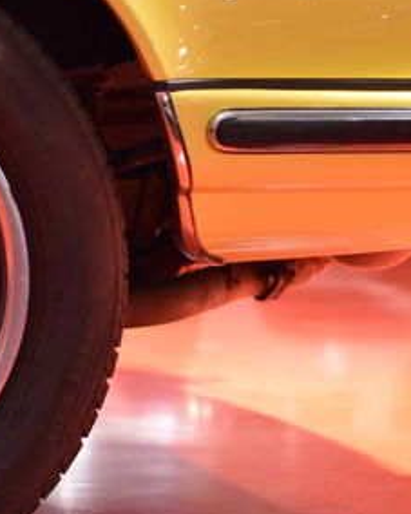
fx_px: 2027
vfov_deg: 14.5
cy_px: 237
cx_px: -255
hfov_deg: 11.0
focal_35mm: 133
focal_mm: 35
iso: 1000
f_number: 1.8
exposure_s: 1/60
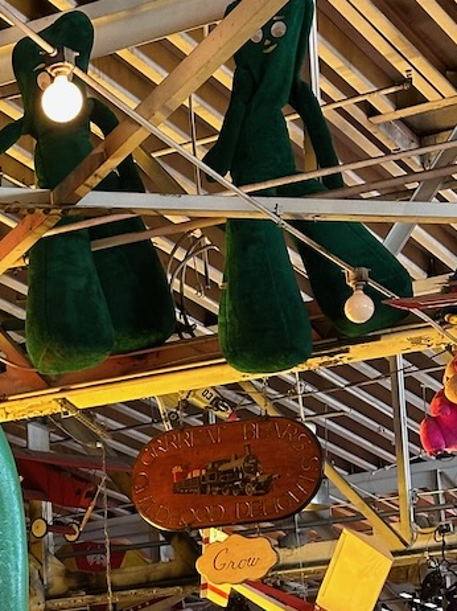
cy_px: 591
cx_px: -157
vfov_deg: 14.6
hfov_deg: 10.8
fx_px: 2343
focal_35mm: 133
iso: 250
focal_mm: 6.86
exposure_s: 1/40
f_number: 1.78
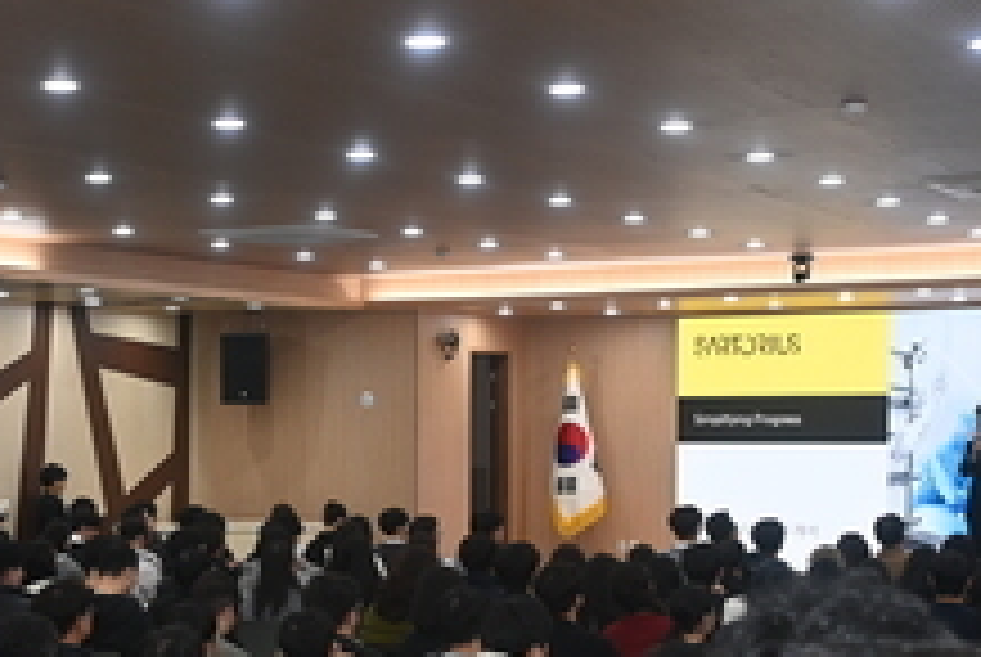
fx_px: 1883
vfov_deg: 19.5
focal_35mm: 69
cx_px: 284
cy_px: 551
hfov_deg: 28.9
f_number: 4
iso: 800
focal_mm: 24
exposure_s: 1/250
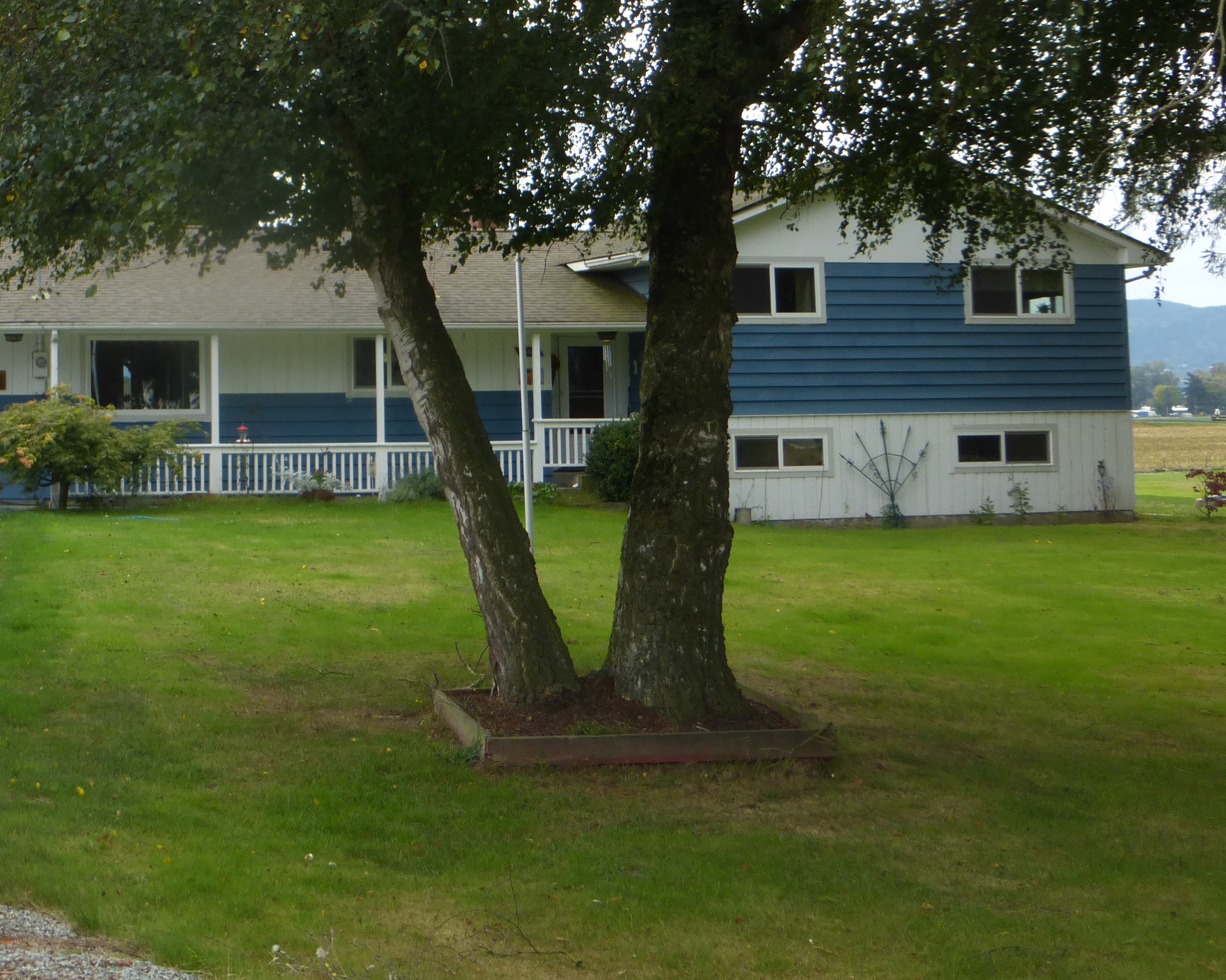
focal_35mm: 58
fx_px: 2104
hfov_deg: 31.5
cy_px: 228
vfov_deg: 25.9
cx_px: 215
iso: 100
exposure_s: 1/125
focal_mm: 6.1
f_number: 3.7
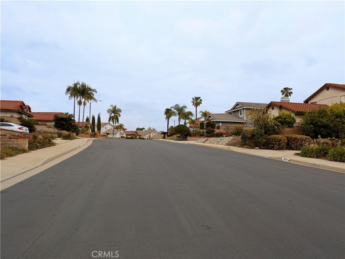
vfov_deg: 54.9
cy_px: 130
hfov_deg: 69.4
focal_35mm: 25
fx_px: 249
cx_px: 172
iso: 59
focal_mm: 5.43
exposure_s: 1/1166
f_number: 1.89
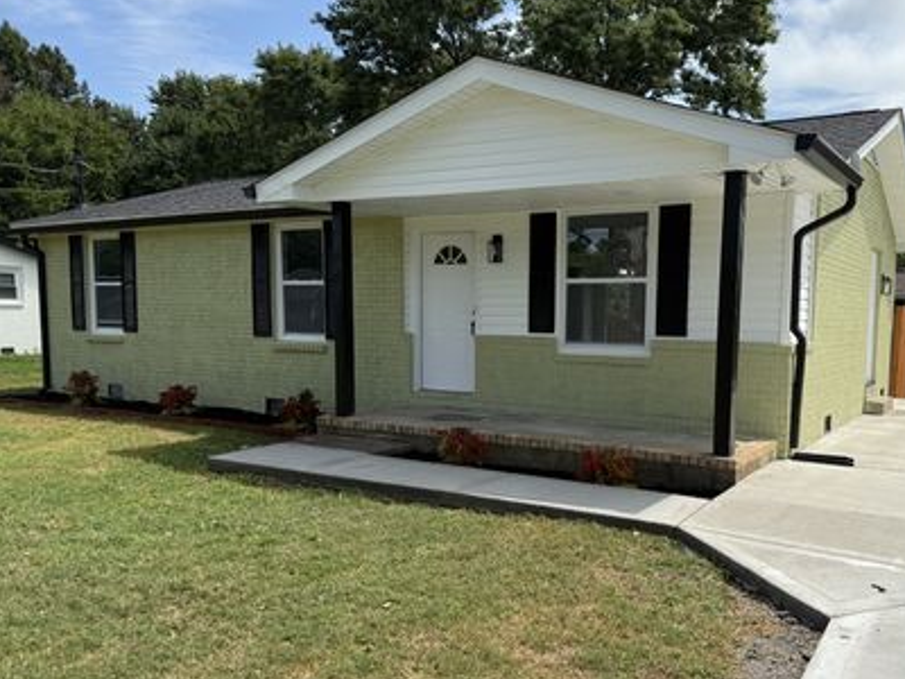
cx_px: 559
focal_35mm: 30
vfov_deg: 46.7
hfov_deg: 59.3
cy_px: 388
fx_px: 784
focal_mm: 6.76
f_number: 1.78
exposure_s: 1/4975
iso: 80
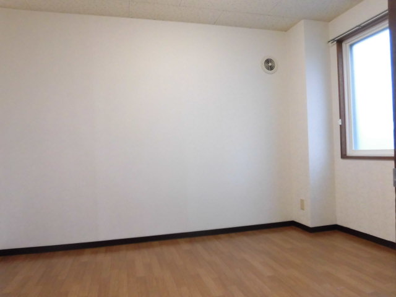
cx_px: 198
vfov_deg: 56.8
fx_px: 275
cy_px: 148
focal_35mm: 24
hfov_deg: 71.6
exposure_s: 1/40
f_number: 3.1
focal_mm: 4.3
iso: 320
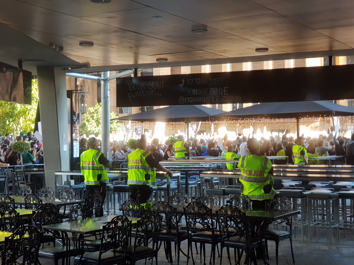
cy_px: 132
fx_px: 532
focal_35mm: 52
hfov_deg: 36.8
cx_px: 177
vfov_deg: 28.0
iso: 40
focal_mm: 6
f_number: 2.4
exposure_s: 1/30
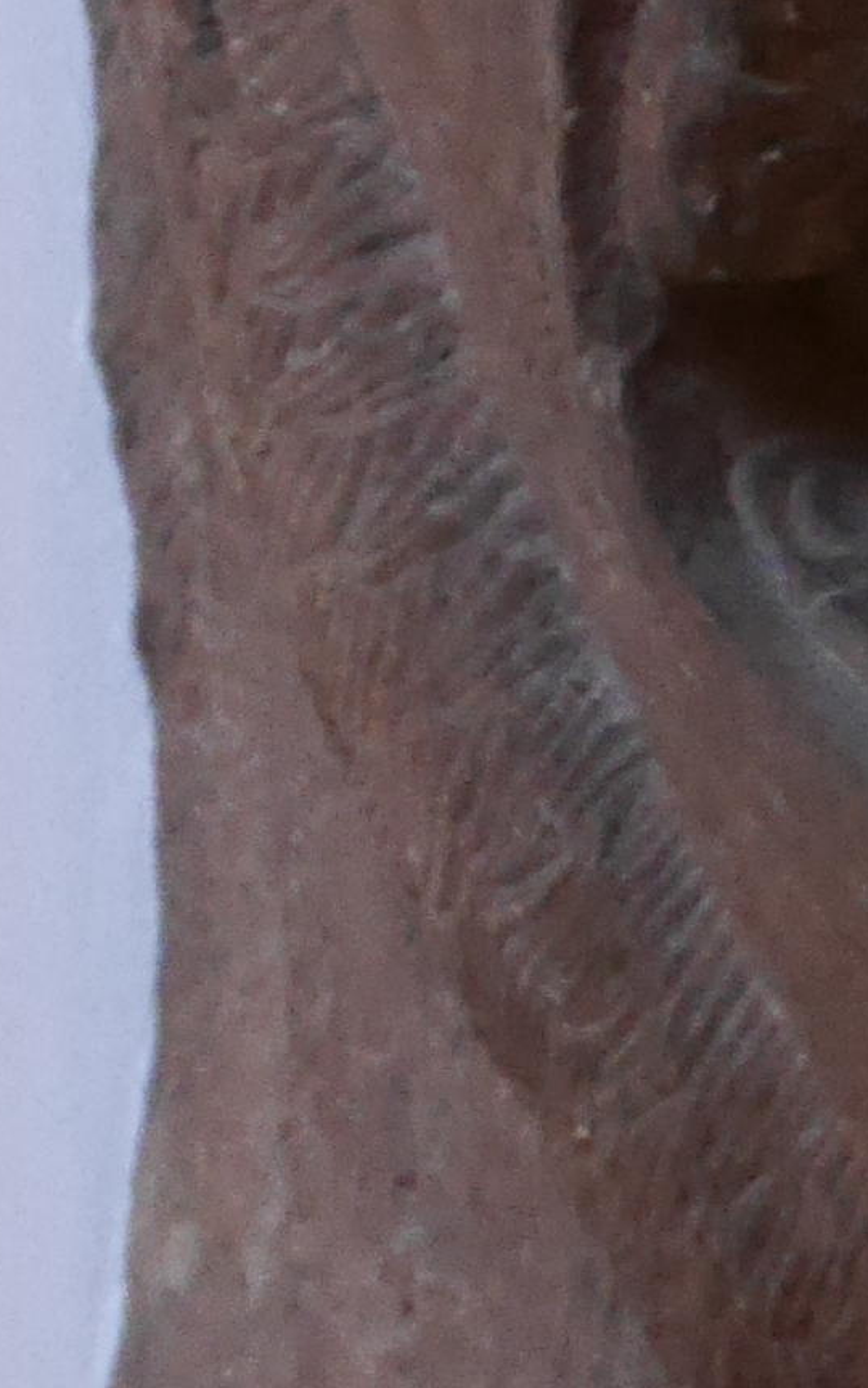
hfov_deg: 4.6
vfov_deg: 7.4
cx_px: 1770
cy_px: -130
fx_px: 10665
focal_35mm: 282
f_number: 5.1
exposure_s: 1/15
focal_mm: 25
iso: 3200
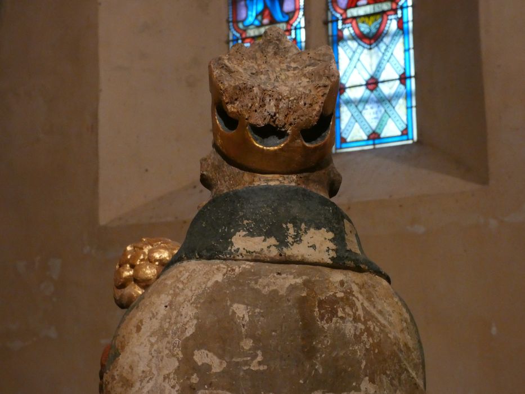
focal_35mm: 66
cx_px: 262
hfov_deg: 29.4
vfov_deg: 22.3
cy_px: 197
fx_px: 1001
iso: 800
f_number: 4.2
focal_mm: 11.9
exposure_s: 1/80
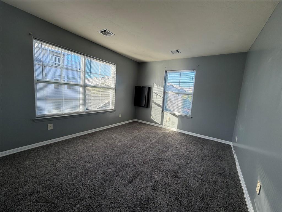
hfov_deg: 102.1
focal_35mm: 14
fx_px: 114
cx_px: 141
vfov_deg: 85.7
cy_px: 106
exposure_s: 1/121
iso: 64
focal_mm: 2.22
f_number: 2.2
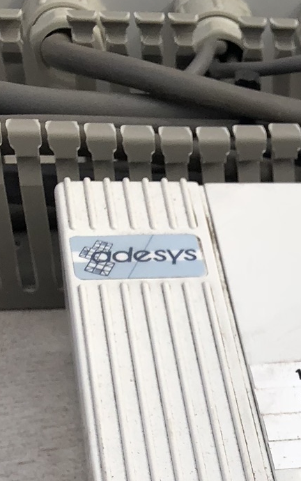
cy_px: 670
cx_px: 525
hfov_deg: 13.5
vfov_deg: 20.8
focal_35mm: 88
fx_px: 1155
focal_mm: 3.99
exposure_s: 1/750
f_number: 1.8
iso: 20
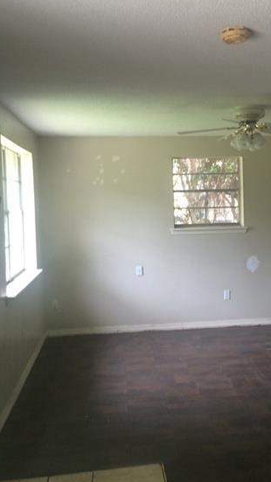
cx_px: 202
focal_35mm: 44
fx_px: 562
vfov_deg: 46.4
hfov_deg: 26.8
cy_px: 232
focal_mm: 4.15
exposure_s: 1/30
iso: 40
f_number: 2.2
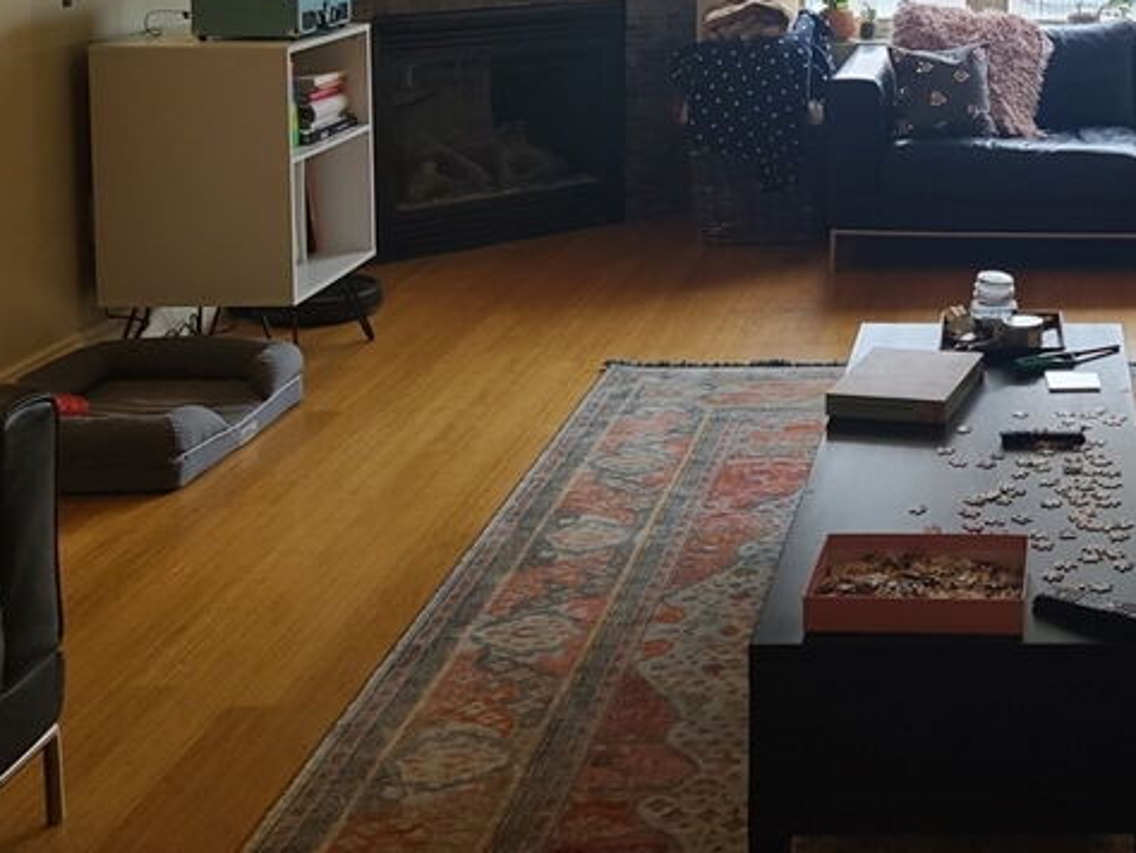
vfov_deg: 25.5
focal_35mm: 54
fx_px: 1773
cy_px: -29
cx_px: 1066
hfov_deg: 33.3
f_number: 1.8
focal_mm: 7
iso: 40
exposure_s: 1/59
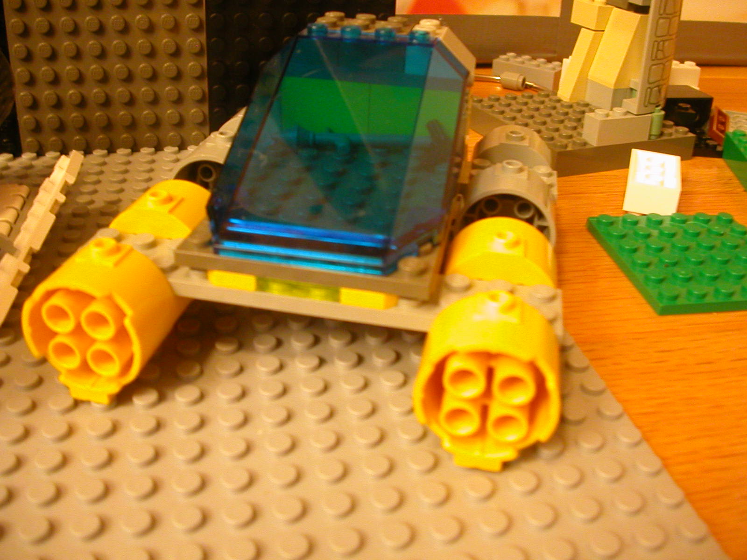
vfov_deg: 38.7
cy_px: 280
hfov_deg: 50.1
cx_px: 374
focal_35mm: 37
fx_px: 798
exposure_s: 1/3.5
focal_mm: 5.6
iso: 213
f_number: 2.7
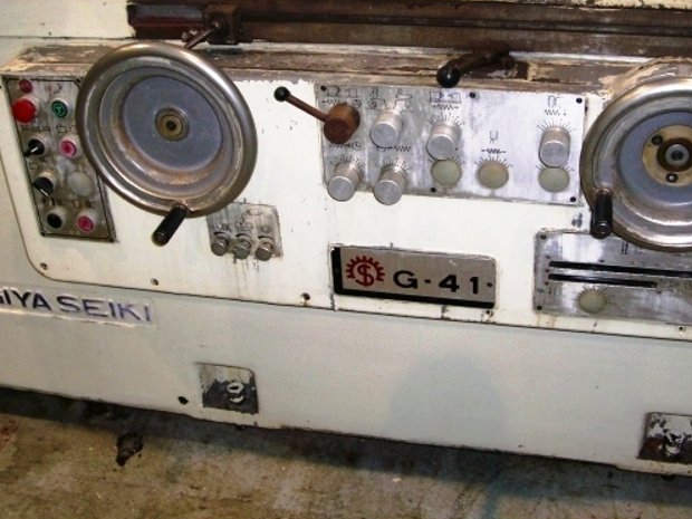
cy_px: 201
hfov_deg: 38.8
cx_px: 393
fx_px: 980
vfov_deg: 29.6
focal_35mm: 49
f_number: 2.8
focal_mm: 7.9
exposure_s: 1/60
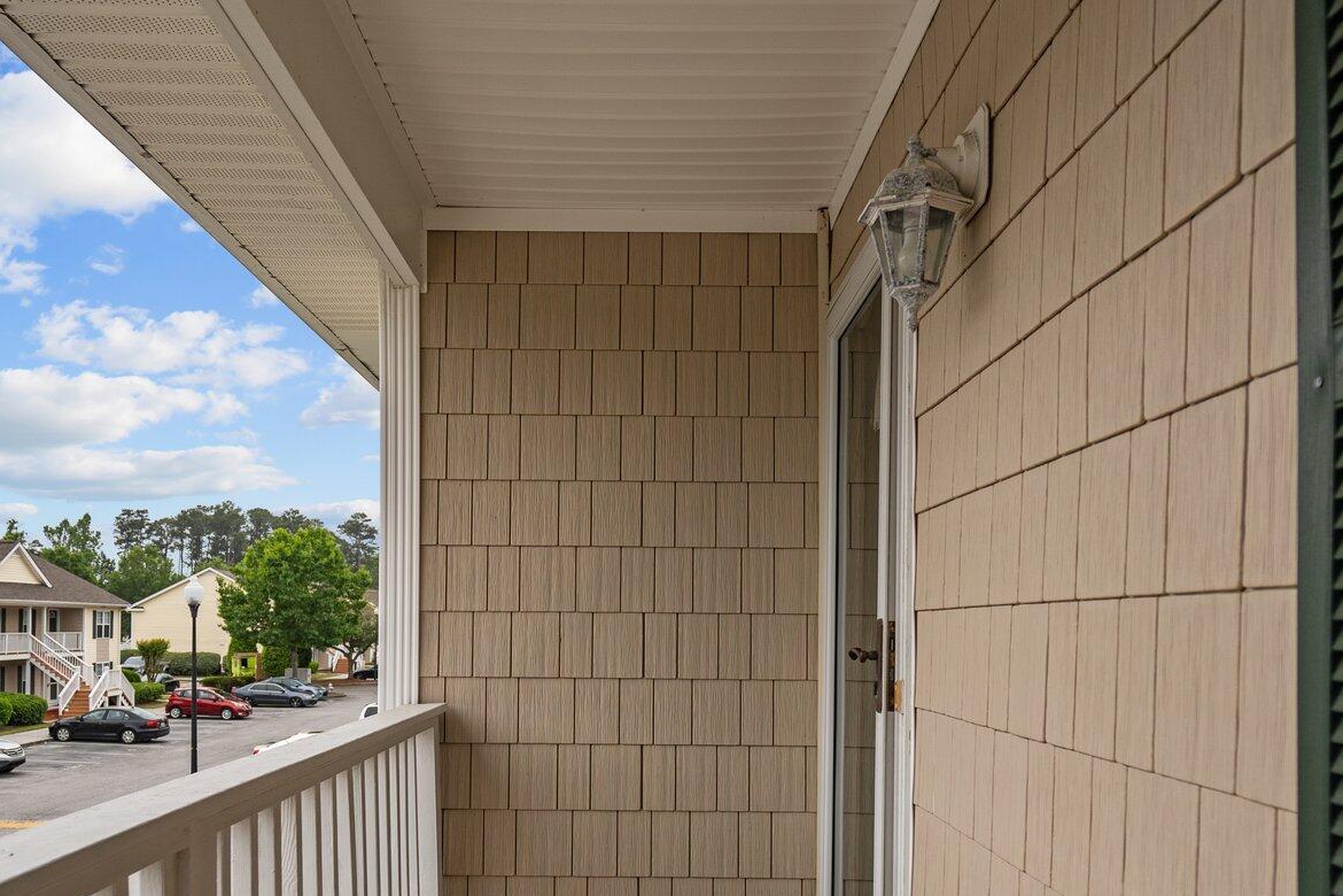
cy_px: 636
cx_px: 626
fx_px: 1044
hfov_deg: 65.4
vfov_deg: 45.3
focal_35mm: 28
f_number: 4
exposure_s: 1/640
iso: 250
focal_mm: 16
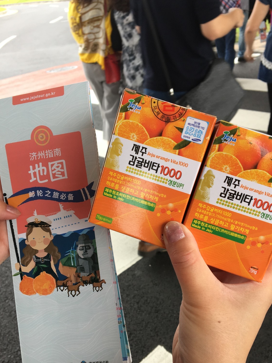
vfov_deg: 49.8
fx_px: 388
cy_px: 220
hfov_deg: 38.7
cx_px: 140
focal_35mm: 37
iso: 25
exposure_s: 1/60
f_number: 2.2
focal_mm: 4.15
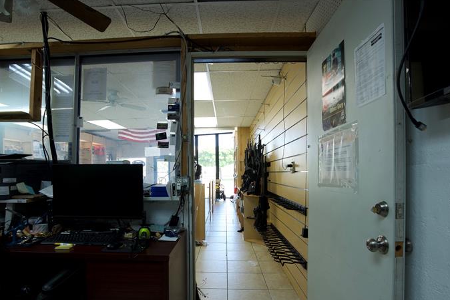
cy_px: 174
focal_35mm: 19
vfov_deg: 64.2
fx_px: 237
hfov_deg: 86.8
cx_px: 213
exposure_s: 1/30
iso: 400
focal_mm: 16
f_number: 8
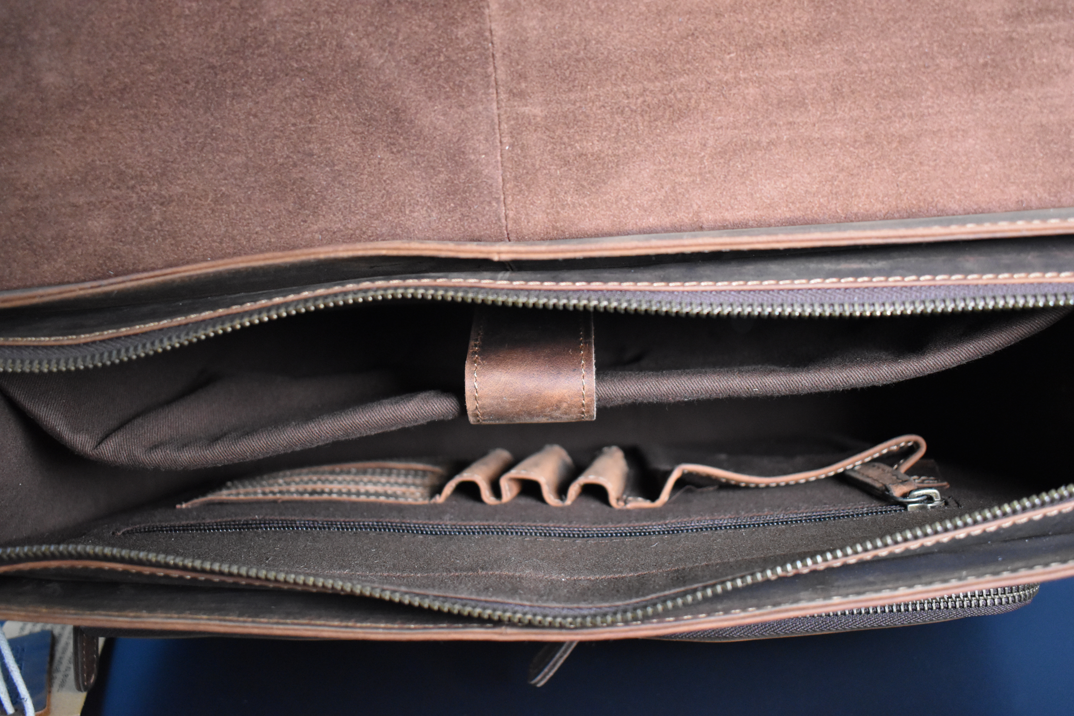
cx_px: 537
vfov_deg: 38.4
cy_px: 358
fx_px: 1029
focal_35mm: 34
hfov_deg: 55.1
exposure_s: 1/100
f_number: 3.8
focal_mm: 23
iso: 3200
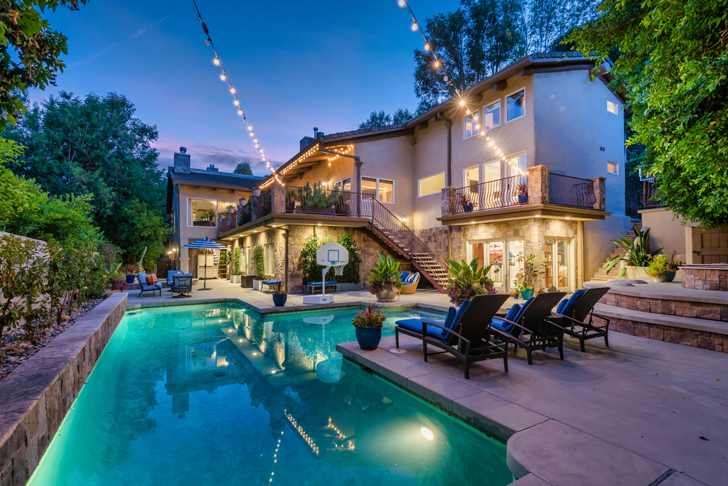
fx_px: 324
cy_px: 243
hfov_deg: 96.7
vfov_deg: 73.7
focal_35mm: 16
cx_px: 364
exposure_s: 1.3
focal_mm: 16
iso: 100
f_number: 8
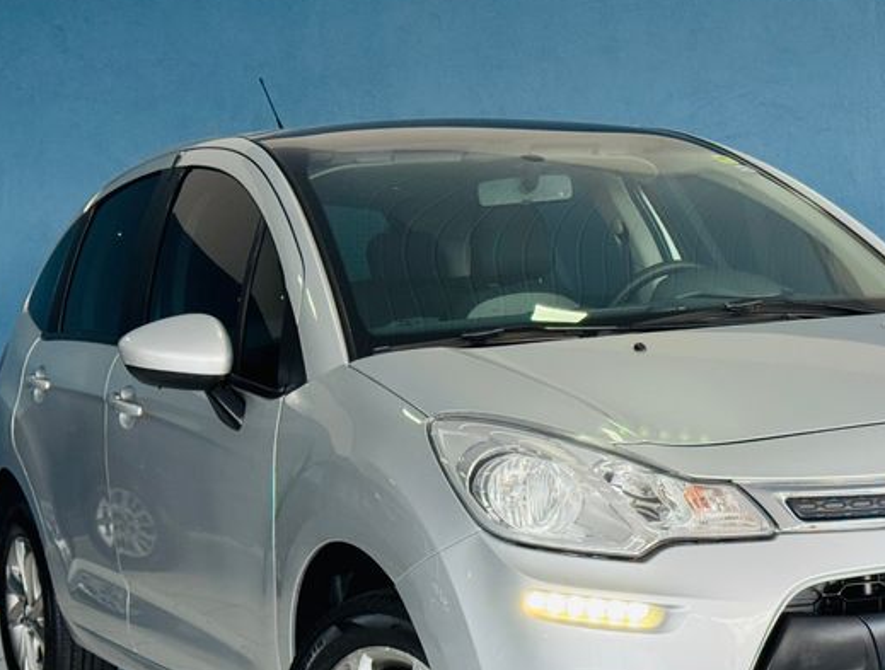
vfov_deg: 16.8
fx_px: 2258
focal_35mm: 88
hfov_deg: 22.1
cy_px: 506
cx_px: 594
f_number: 1.78
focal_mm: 6.76
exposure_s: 1/170
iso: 80
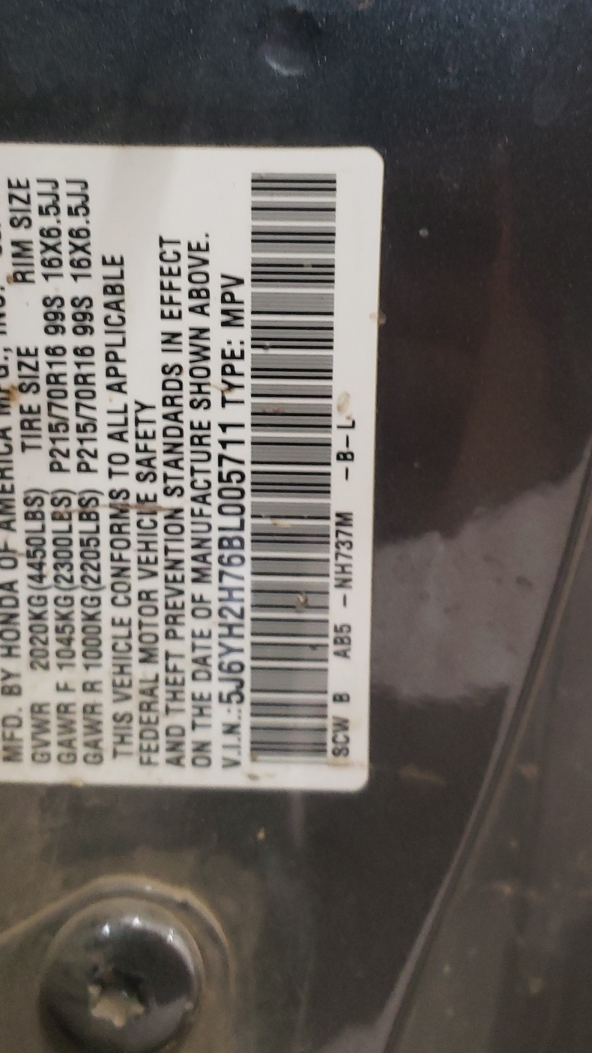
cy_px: 386
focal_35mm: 43
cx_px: 244
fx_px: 1200
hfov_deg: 27.7
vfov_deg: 46.9
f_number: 1.5
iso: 276
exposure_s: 1/30
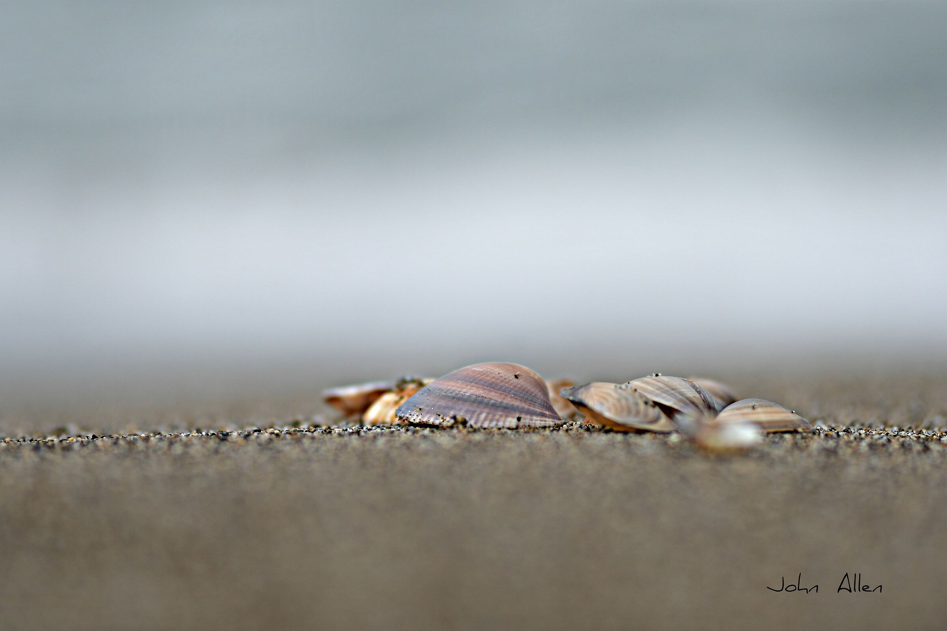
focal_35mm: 127
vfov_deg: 10.8
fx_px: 3341
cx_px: 474
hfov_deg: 16.1
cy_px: 316
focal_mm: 85
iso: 100
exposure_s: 1/1600
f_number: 1.4
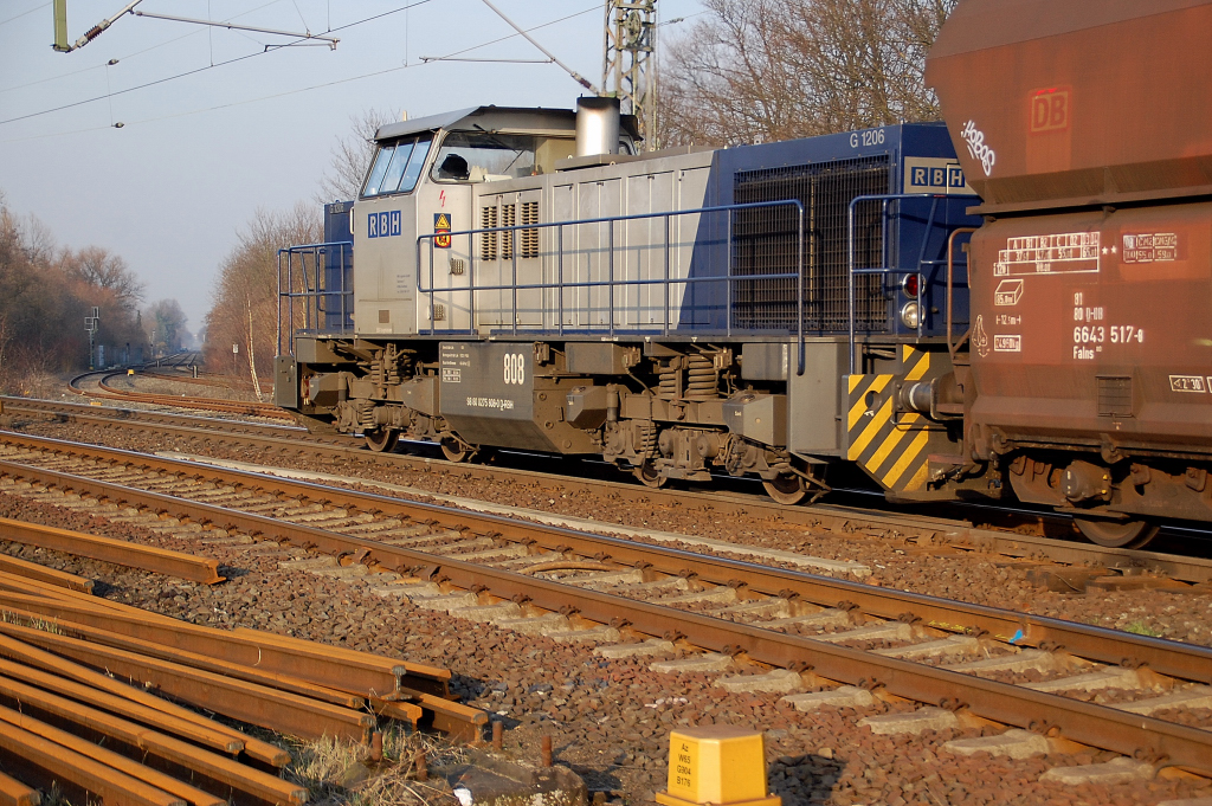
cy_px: 403
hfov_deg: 31.9
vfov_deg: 21.5
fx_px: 2119
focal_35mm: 63
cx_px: 606
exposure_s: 1/800
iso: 400
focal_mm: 42
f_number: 4.5
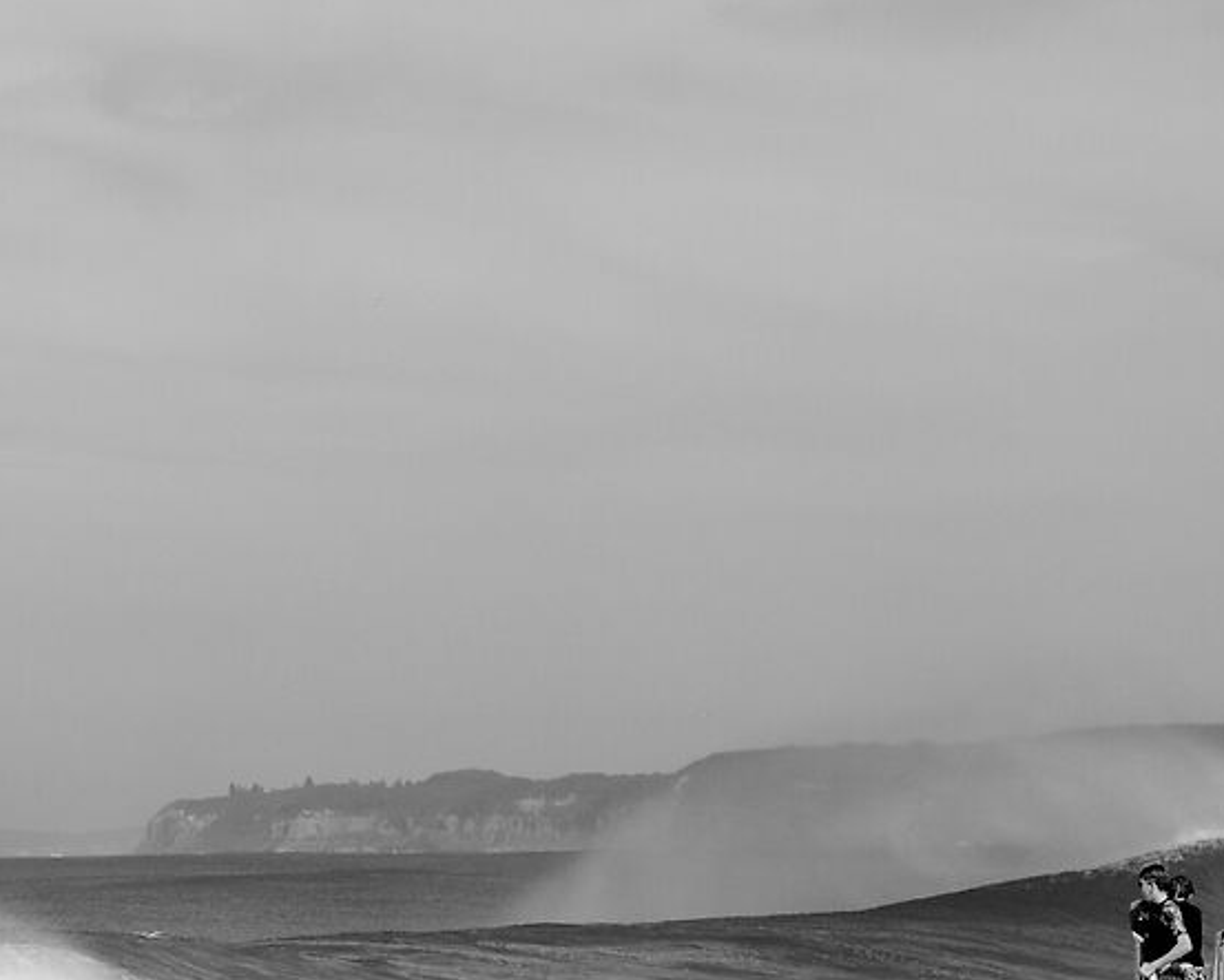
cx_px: -480
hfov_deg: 6.7
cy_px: 1020
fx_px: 10330
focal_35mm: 285
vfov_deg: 5.4
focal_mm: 70
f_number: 5
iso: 100
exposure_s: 1/4000
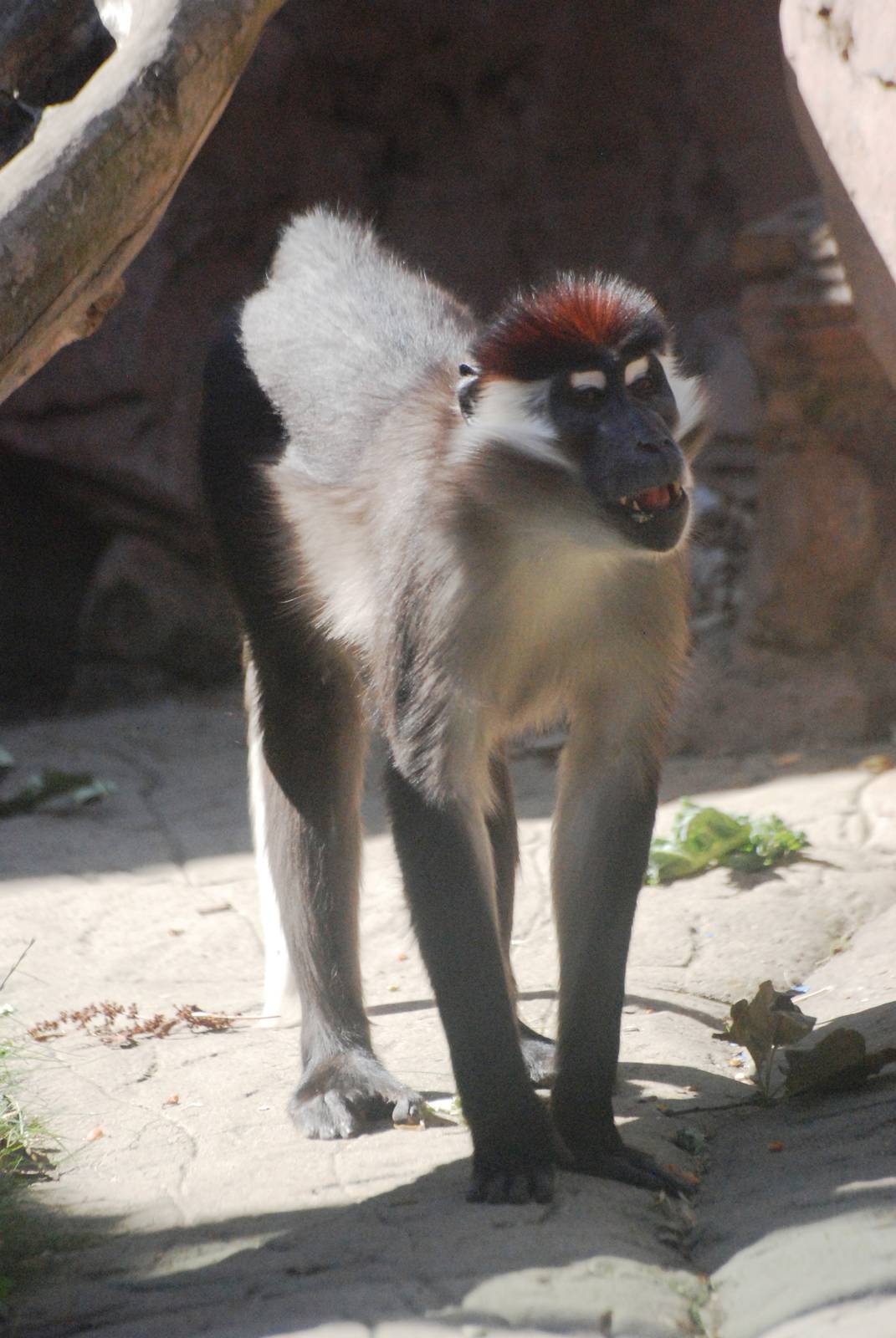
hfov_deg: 3.1
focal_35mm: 450
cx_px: 448
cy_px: 669
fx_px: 16752
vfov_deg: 4.6
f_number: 5.6
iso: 1600
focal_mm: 300
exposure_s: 1/1250
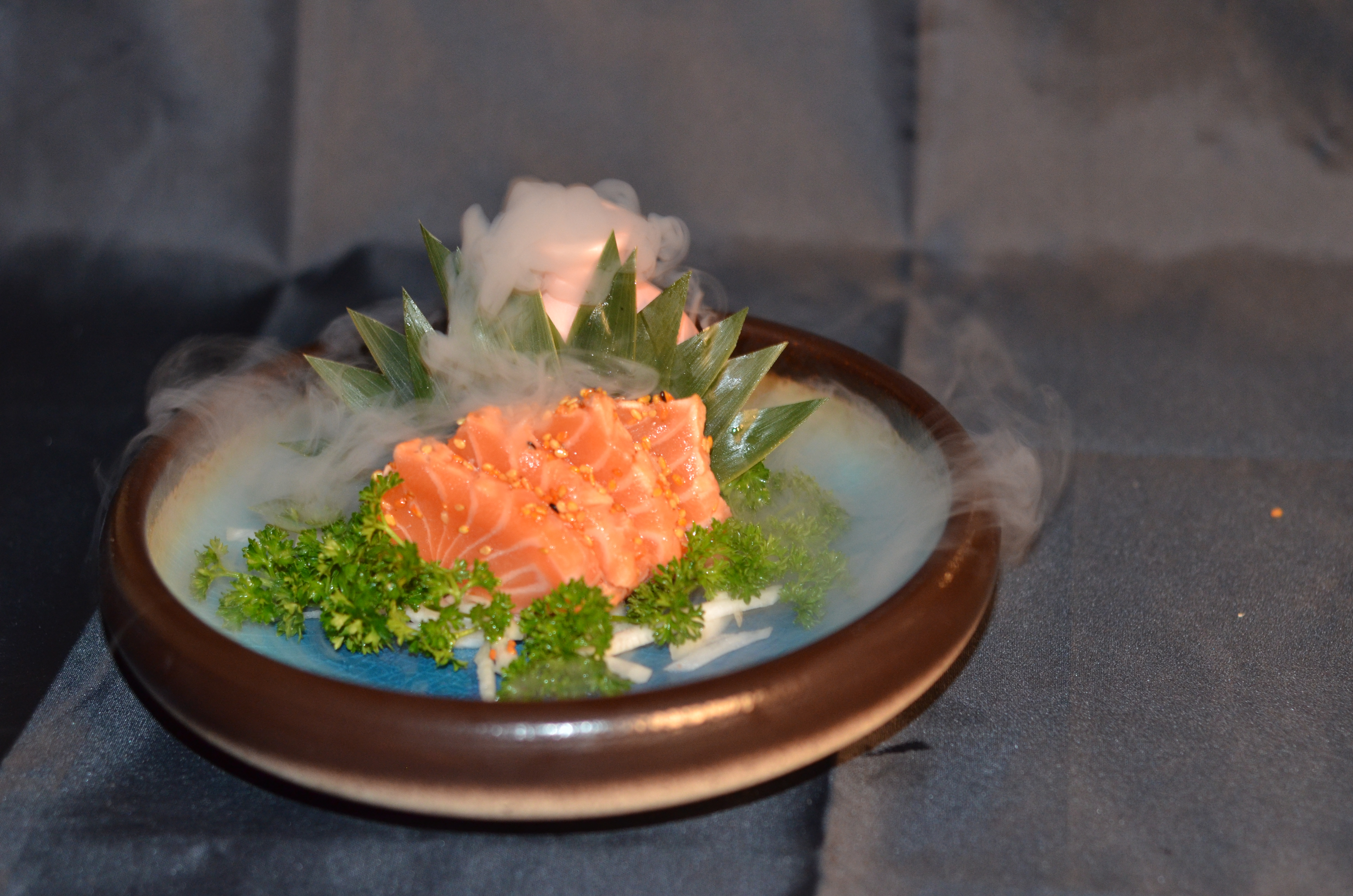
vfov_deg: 18.1
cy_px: 448
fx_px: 2813
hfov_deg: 27.0
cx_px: 676
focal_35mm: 75
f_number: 2.8
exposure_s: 1/60
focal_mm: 50
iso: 800
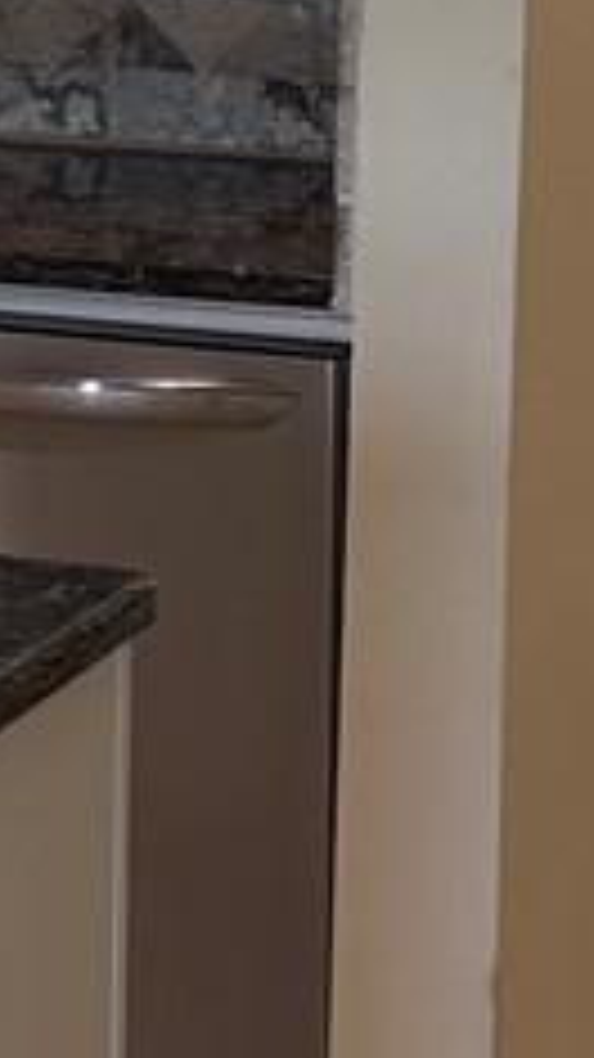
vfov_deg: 11.1
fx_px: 5410
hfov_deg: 6.0
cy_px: -23
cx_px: -886
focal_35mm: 193
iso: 64
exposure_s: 1/120
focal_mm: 5.96
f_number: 1.6
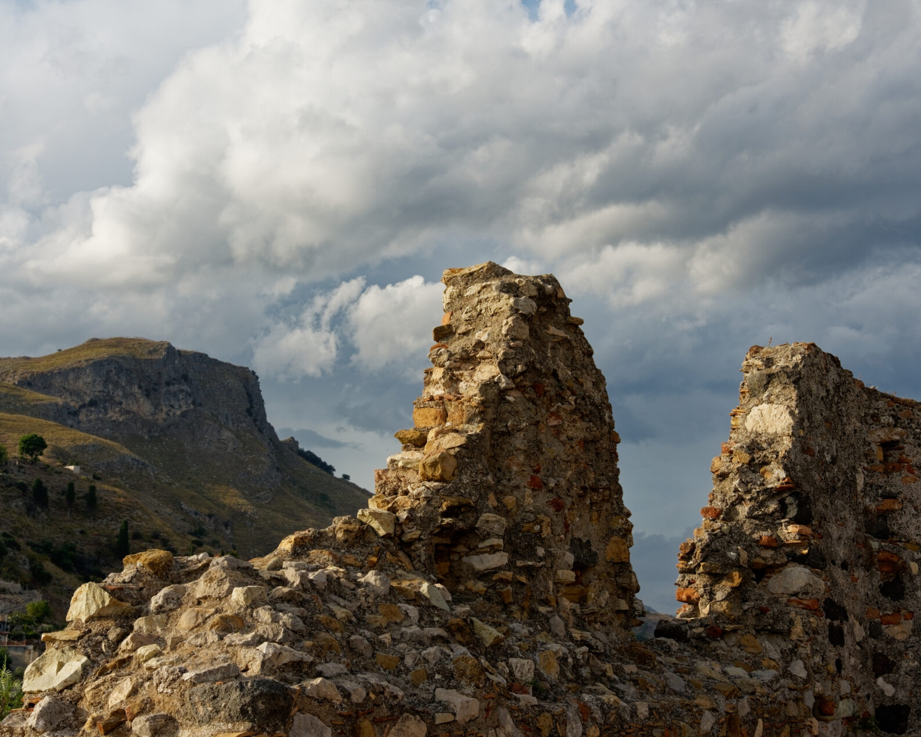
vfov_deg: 30.3
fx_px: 1363
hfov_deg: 37.3
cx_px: 432
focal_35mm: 50
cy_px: 366
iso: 100
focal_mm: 44
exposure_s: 1/160
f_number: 8
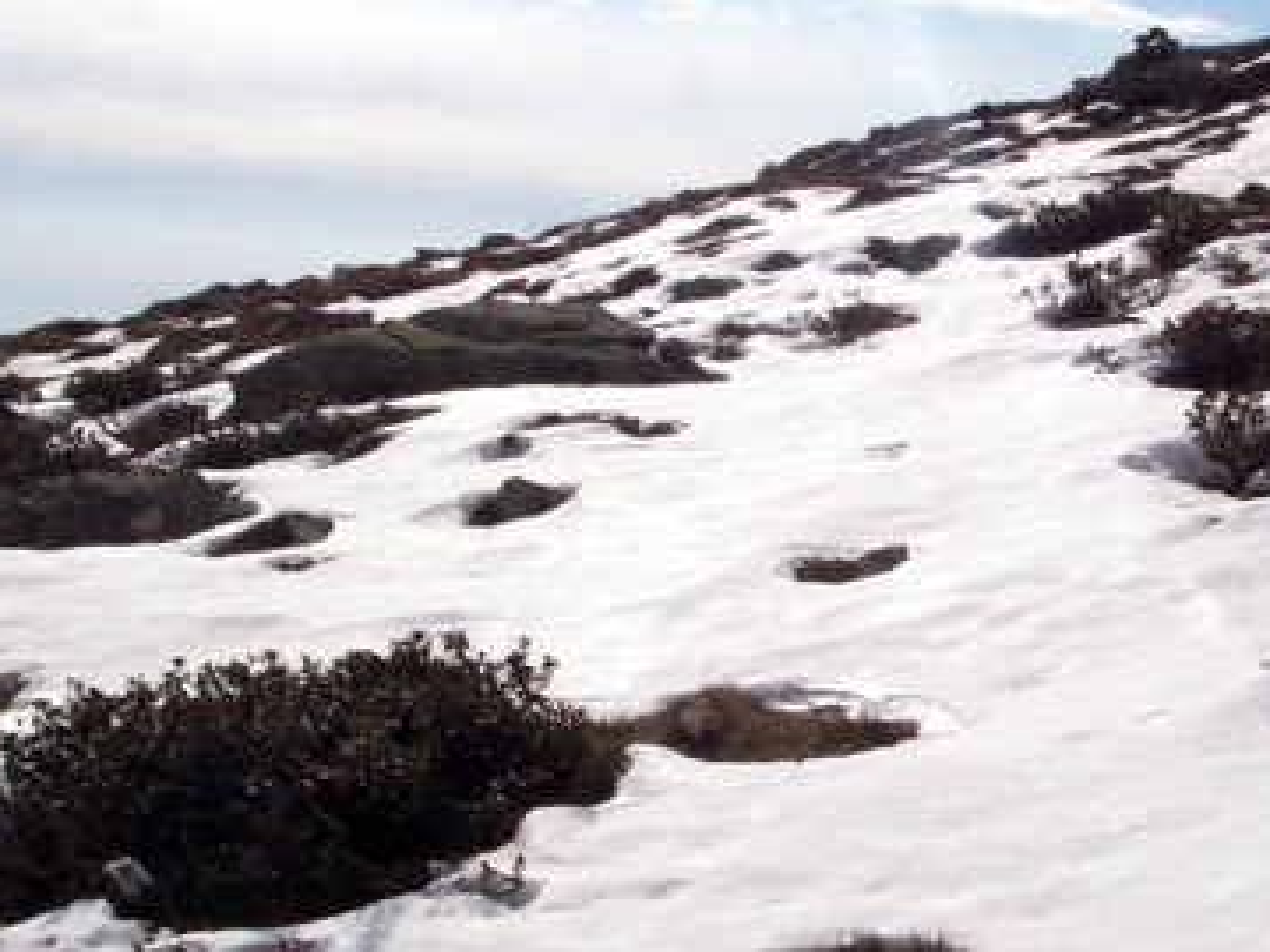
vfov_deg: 18.4
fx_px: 2935
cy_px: 490
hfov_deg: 24.2
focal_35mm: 80
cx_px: 921
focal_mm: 5.9
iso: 100
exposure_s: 1/2000
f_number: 4.5
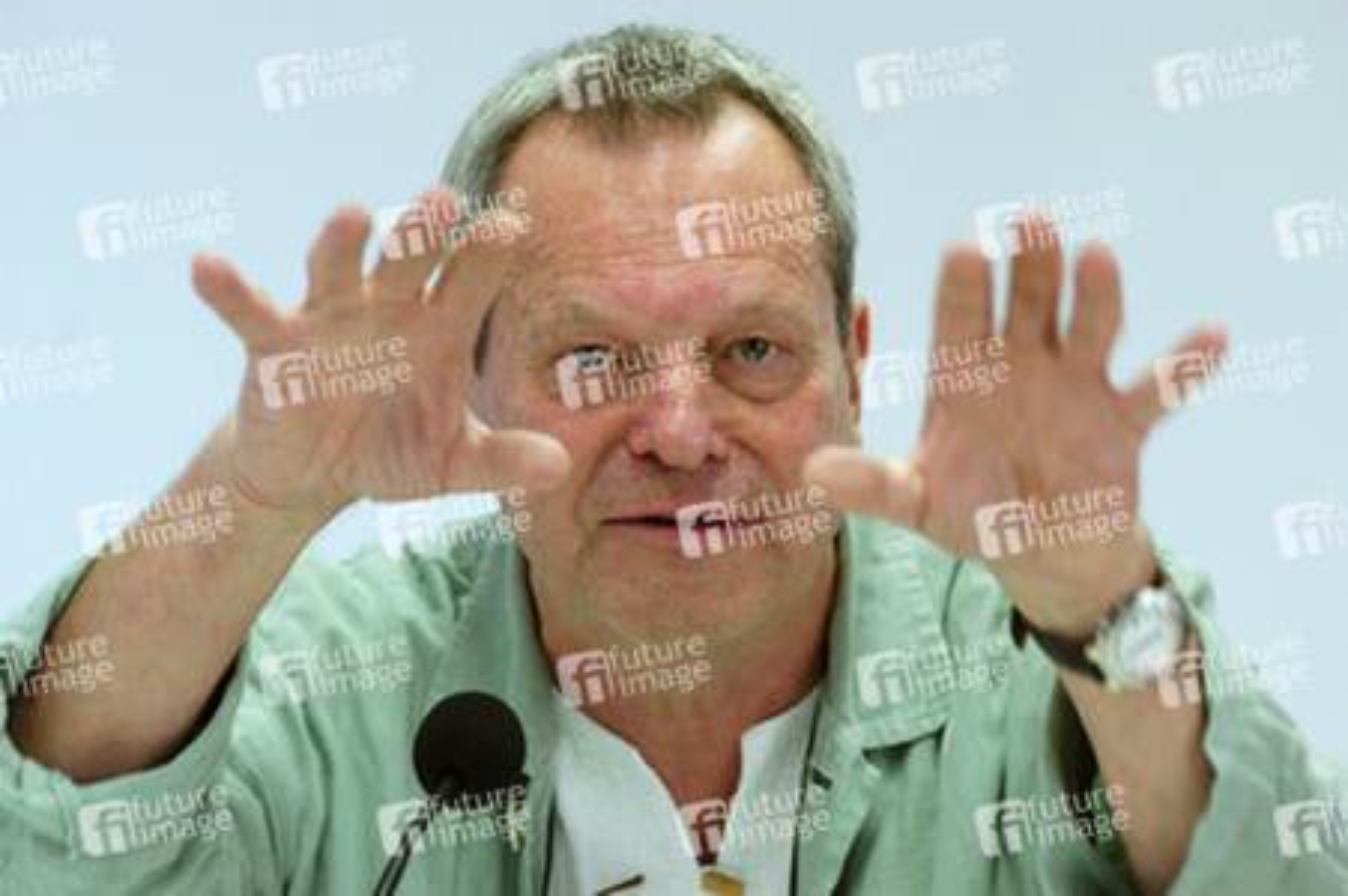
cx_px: 674
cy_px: 448
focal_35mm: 188
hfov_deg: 11.0
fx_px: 7015
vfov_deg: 7.3
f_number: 2.8
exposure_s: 1/125
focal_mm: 125
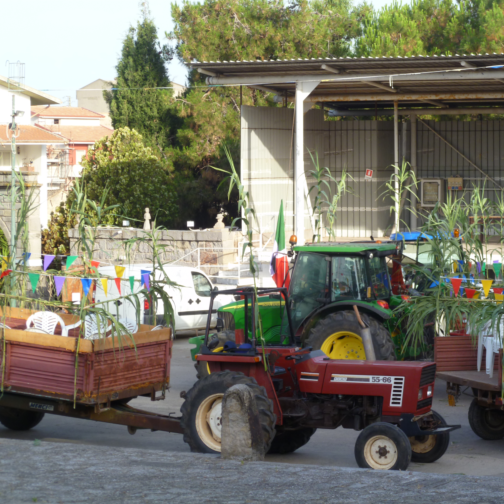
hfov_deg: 16.2
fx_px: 1763
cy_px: 253
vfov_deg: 16.3
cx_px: 332
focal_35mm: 107
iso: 80
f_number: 4.6
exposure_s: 1/125
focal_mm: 16.1
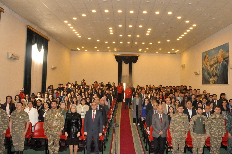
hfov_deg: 60.2
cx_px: 128
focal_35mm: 31
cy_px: 80
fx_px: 199
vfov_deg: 42.2
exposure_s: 1/200
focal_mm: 18
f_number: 9
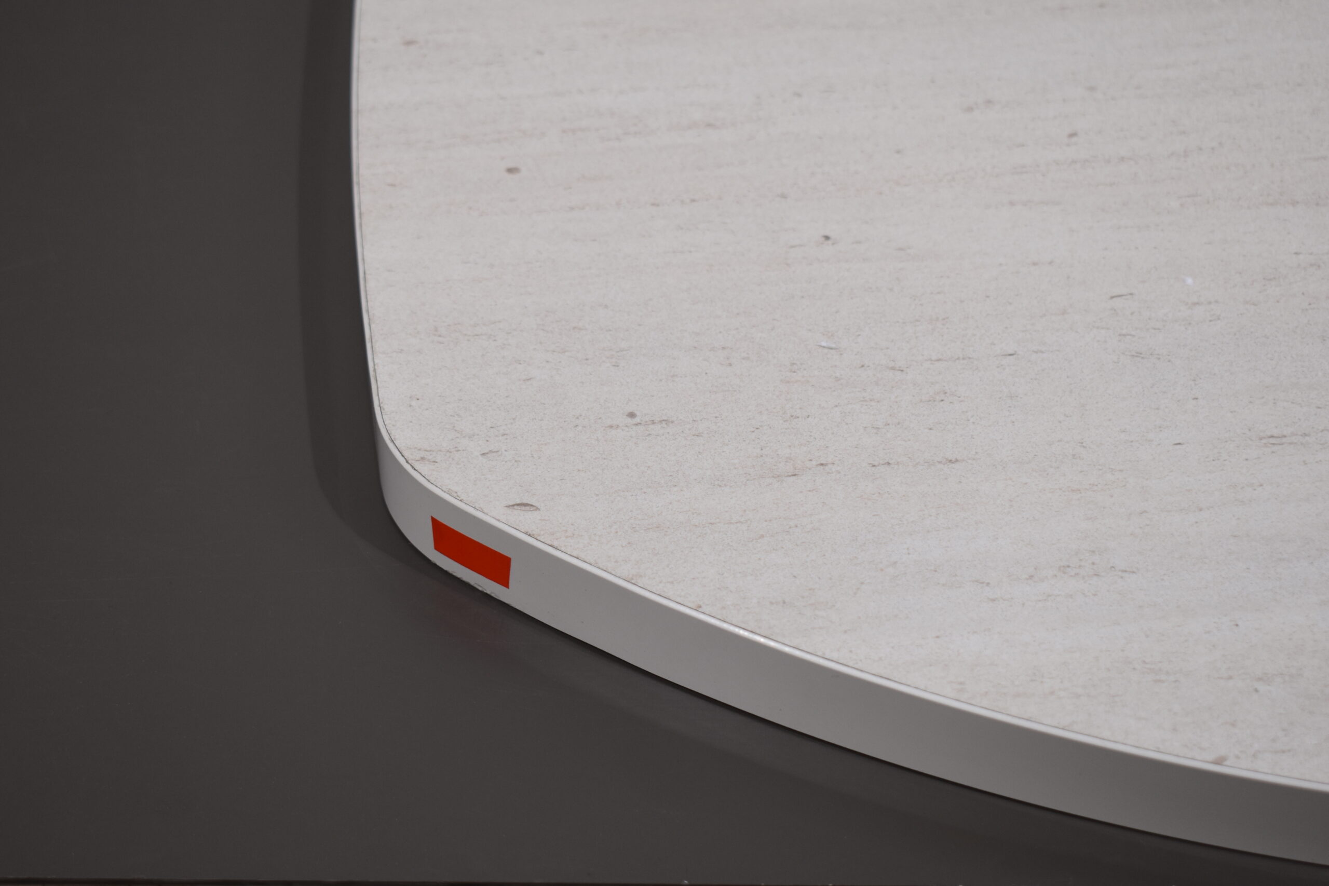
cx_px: 664
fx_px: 2326
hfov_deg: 31.9
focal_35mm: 63
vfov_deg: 21.6
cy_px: 443
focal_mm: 42
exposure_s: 1/125
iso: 400
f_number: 5.6
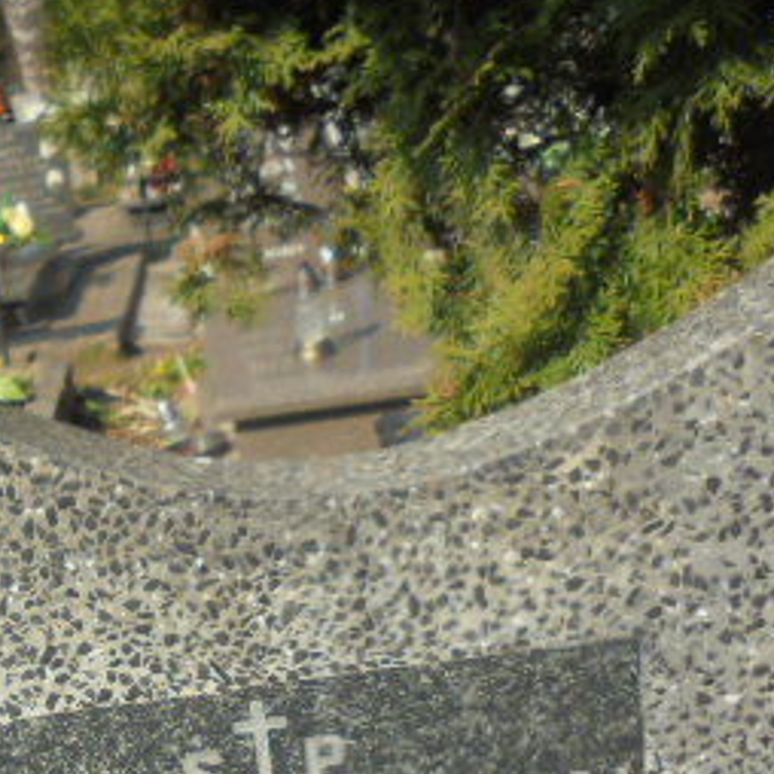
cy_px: 686
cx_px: 12
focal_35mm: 58
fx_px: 1467
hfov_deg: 27.9
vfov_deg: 28.5
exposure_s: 1/640
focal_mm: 4.6
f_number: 3.5
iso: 100
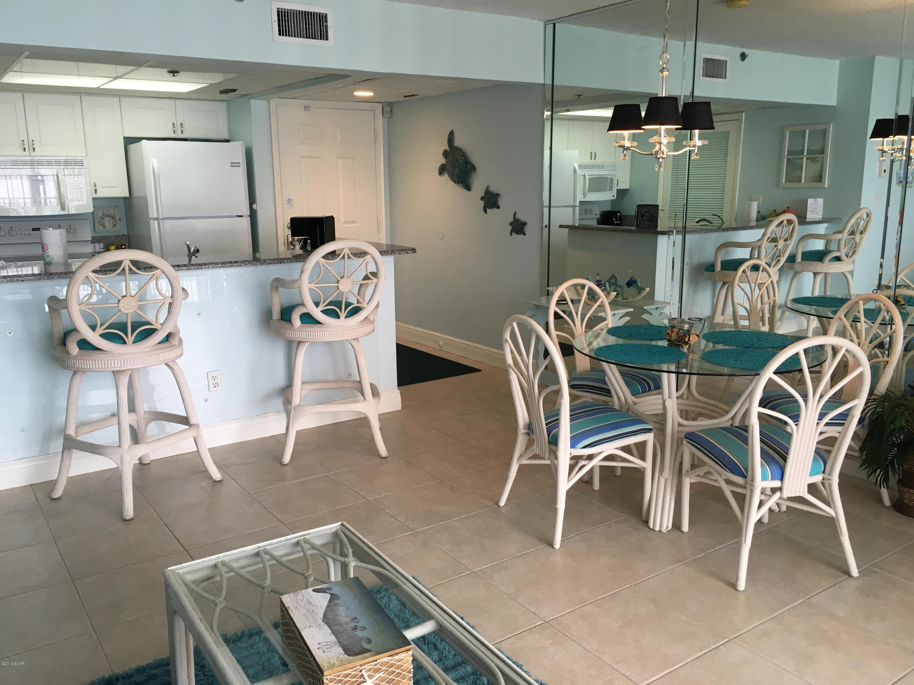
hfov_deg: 61.7
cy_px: 342
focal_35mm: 29
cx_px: 457
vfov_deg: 48.2
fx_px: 766
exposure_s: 1/30
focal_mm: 4.15
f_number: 2.2
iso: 25
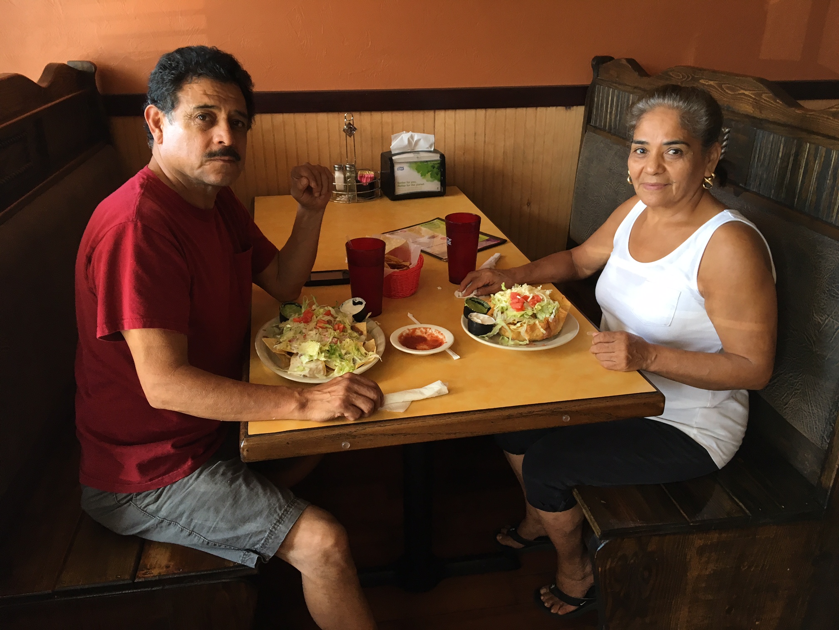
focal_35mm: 29
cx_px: 420
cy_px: 315
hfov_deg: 61.7
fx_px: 703
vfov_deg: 48.2
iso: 32
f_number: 2.2
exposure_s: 1/30
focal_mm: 4.15
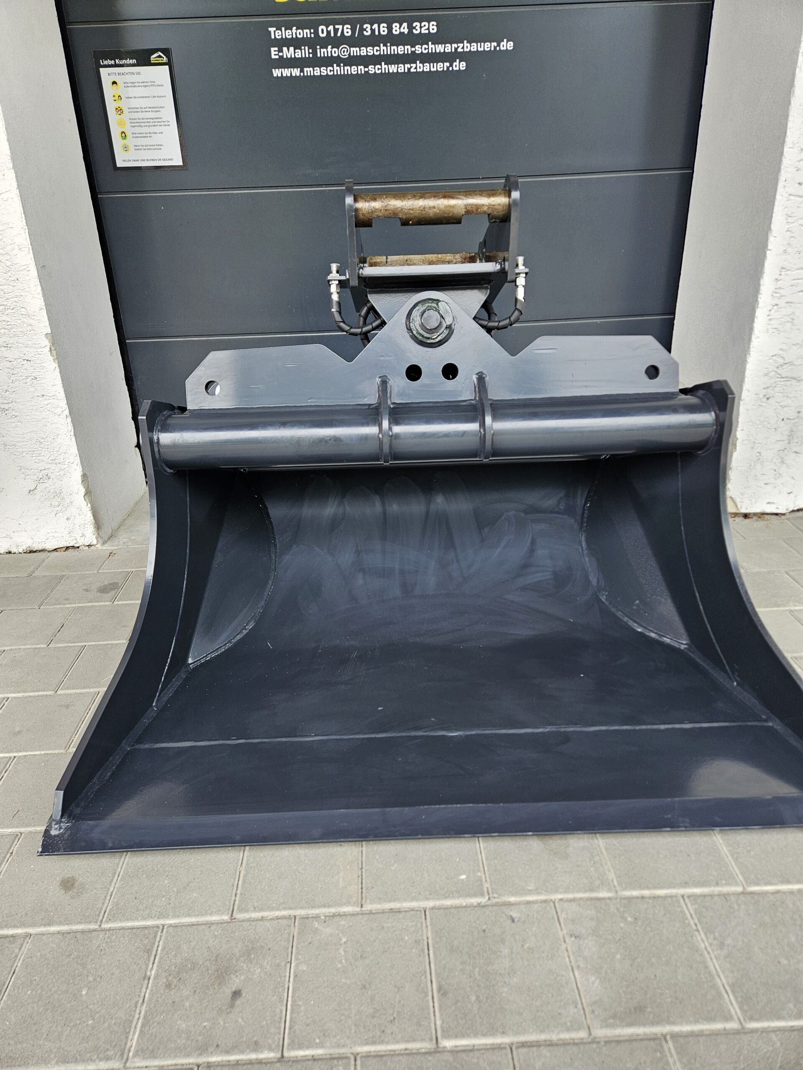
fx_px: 711
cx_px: 402
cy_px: 535
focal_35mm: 23
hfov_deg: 58.9
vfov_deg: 73.9
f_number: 1.8
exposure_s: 1/359
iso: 100
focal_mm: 5.4
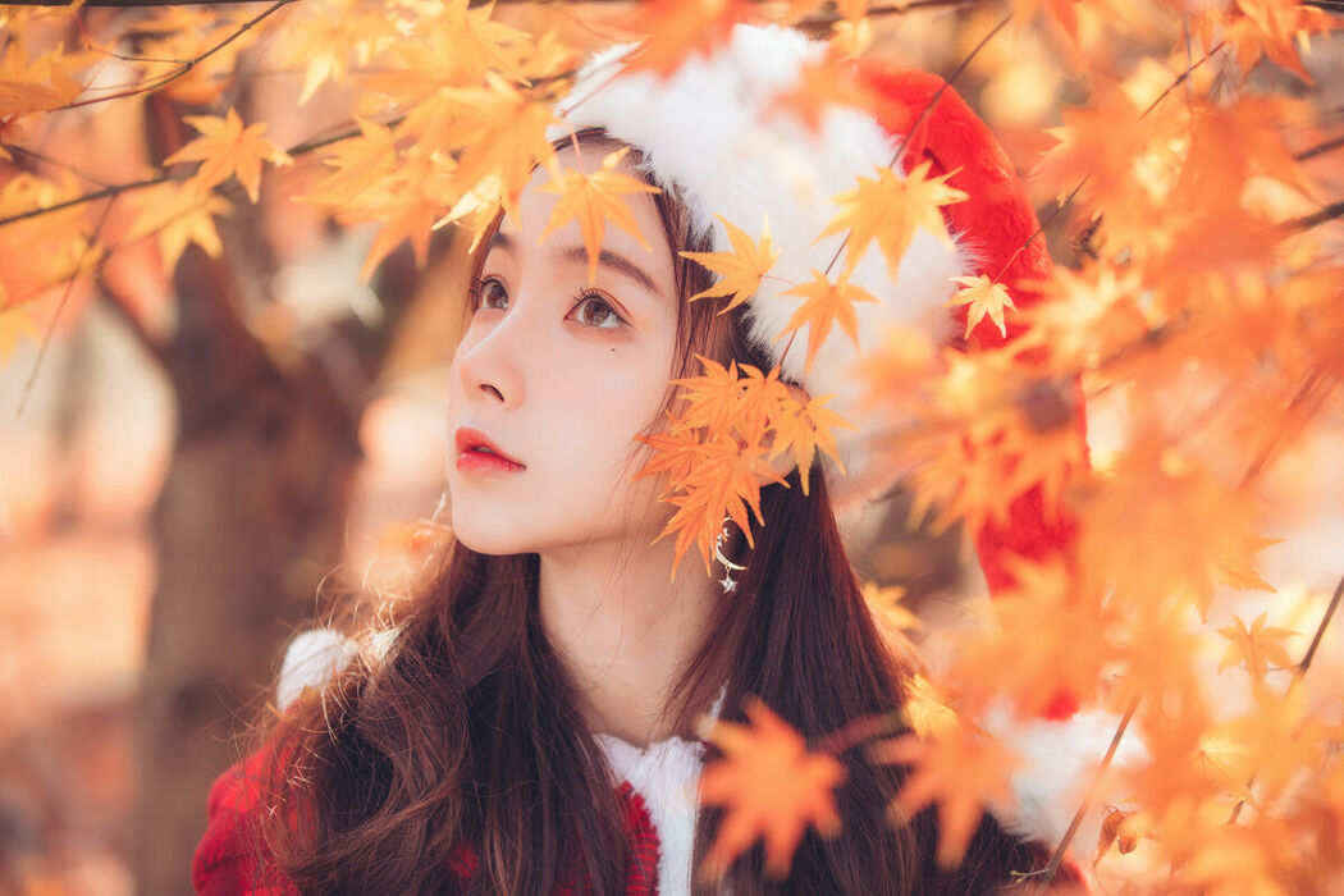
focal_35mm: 99
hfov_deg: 20.6
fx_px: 3696
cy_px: 448
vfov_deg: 13.8
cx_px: 672
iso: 100
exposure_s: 1/400
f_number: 2.8
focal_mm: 100
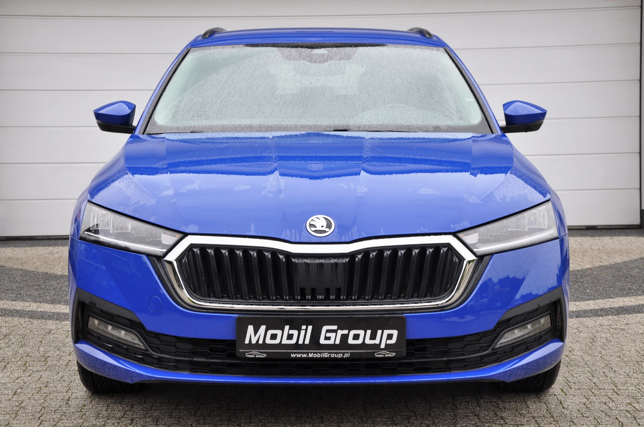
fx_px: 1286
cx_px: 322
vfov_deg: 18.9
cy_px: 214
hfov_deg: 28.1
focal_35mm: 72
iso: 250
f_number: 7.1
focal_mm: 48
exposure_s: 1/50
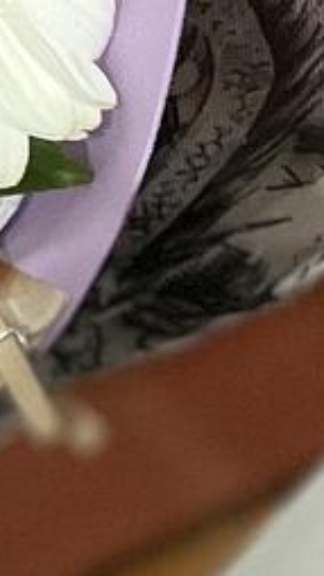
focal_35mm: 165
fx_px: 2518
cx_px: 39
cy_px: -835
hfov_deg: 7.3
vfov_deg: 10.9
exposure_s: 1/25
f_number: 2.2
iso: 400
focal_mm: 2.71
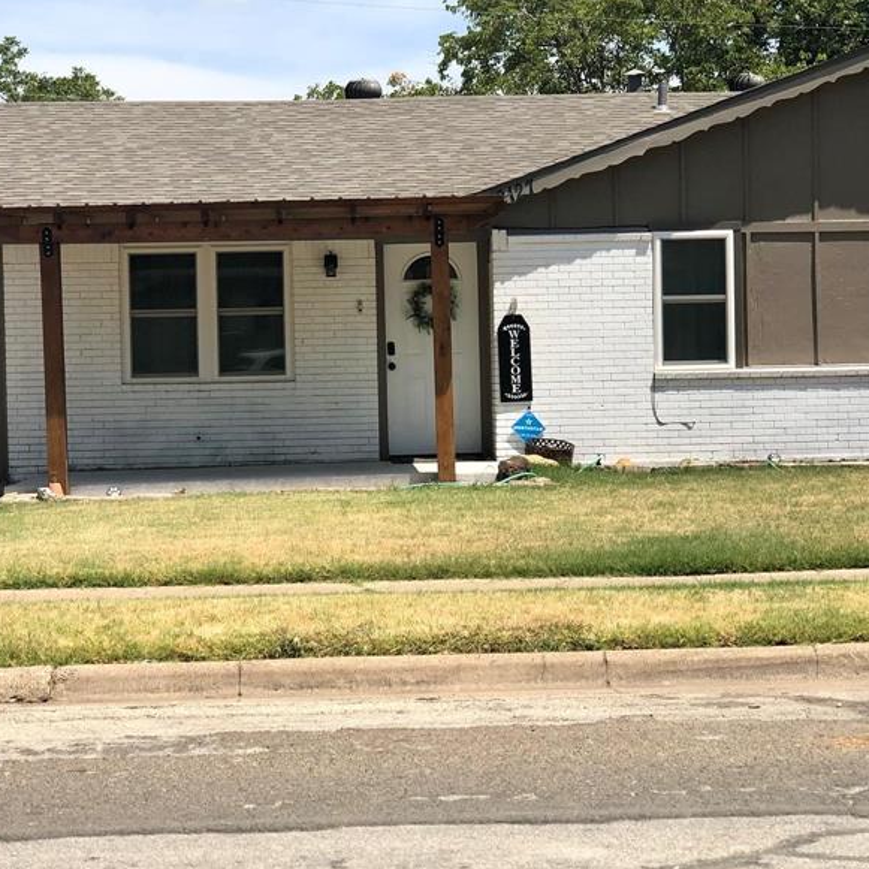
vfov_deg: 21.4
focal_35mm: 81
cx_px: 462
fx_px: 2301
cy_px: 467
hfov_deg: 21.4
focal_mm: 6
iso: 16
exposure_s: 1/1230
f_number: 2.4
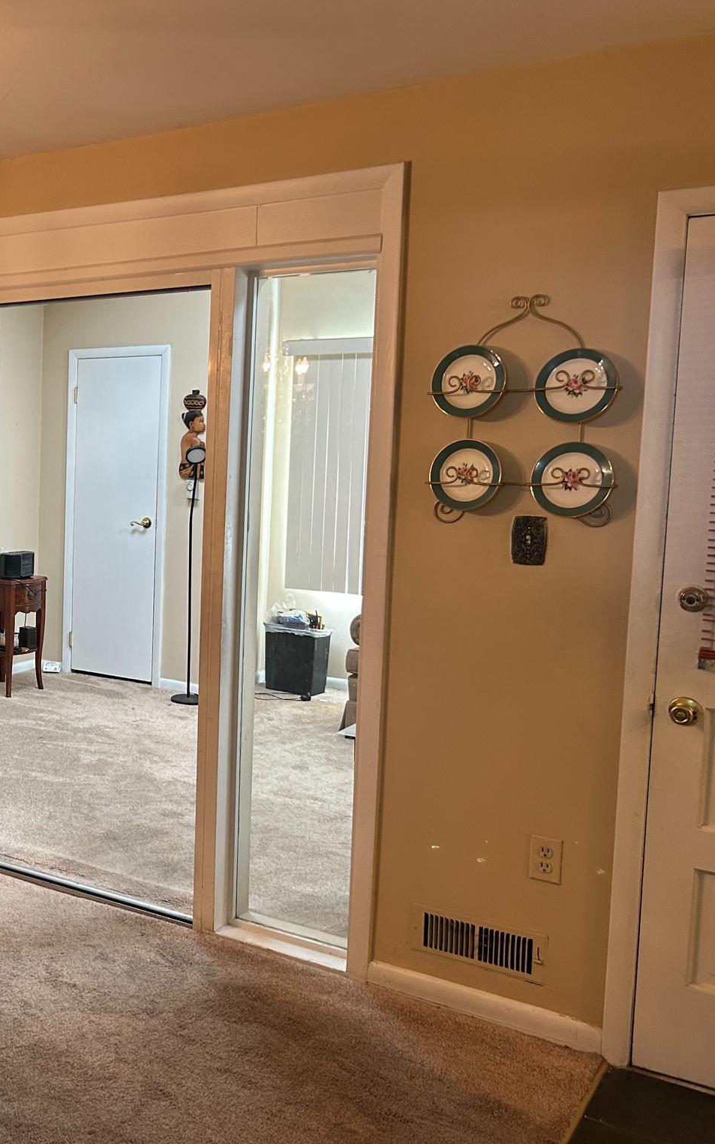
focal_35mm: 37
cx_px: -5
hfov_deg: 31.7
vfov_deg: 52.8
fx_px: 1154
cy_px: 575
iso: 160
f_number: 1.5
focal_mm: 5.7
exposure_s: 1/60
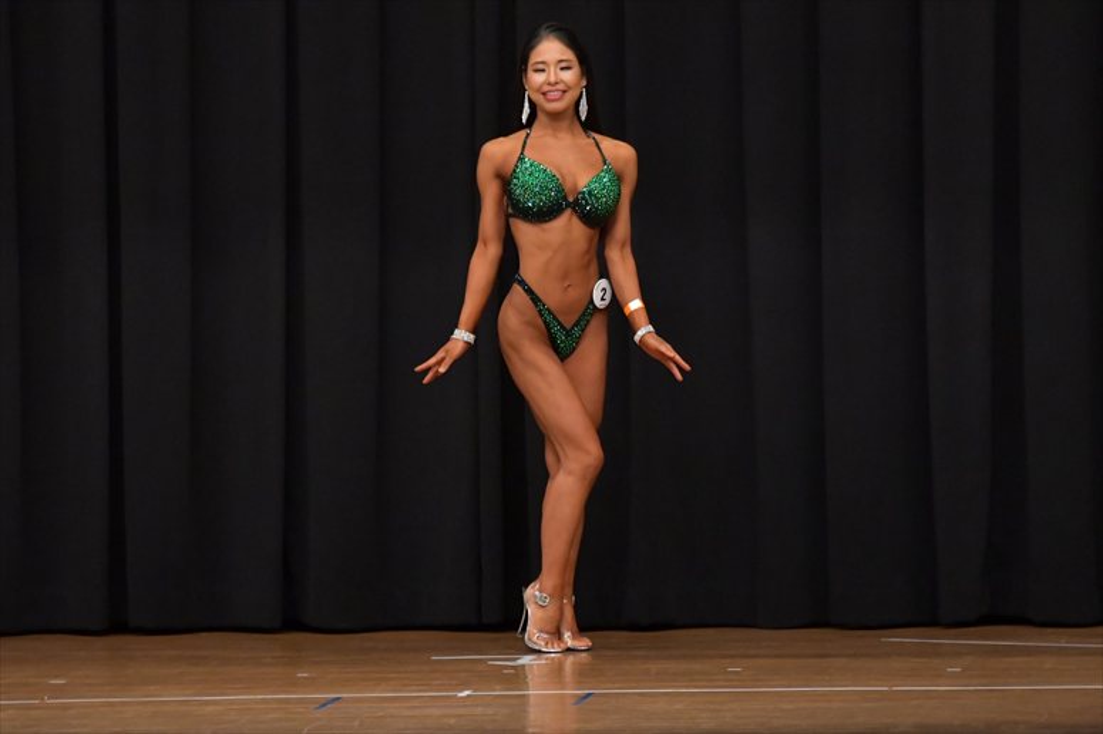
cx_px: 552
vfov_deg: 4.8
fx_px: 8728
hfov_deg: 7.2
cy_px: 367
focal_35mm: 285
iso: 6400
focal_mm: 190
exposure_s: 1/400
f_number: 5.6
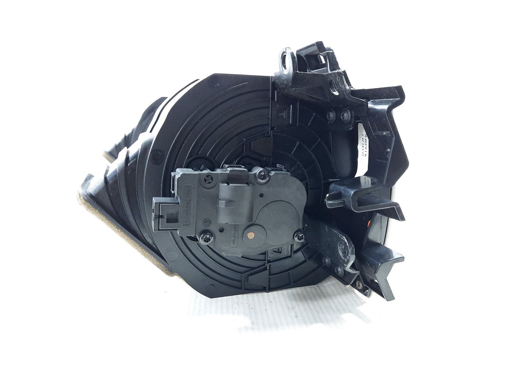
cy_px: 192
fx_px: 370
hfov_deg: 69.4
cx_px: 256
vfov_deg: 54.9
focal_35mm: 25
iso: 320
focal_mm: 4.6
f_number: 2
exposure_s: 1/50
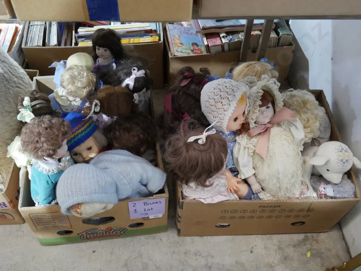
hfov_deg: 51.3
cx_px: 180
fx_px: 376
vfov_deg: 39.7
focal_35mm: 36
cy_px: 136
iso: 3200
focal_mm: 18
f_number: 4
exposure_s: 1/40
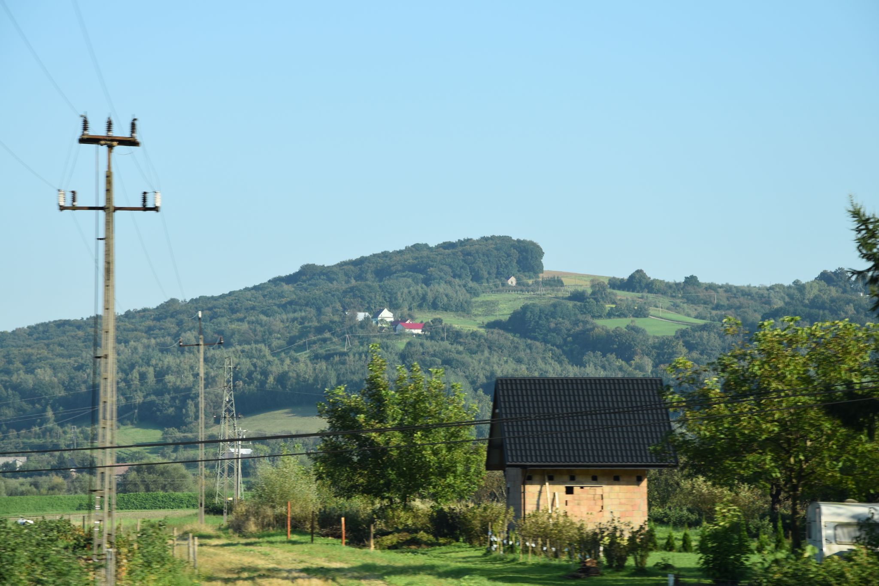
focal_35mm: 135
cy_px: 293
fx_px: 3296
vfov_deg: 10.2
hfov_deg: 15.2
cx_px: 440
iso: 200
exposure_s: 1/250
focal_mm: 90
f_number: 8
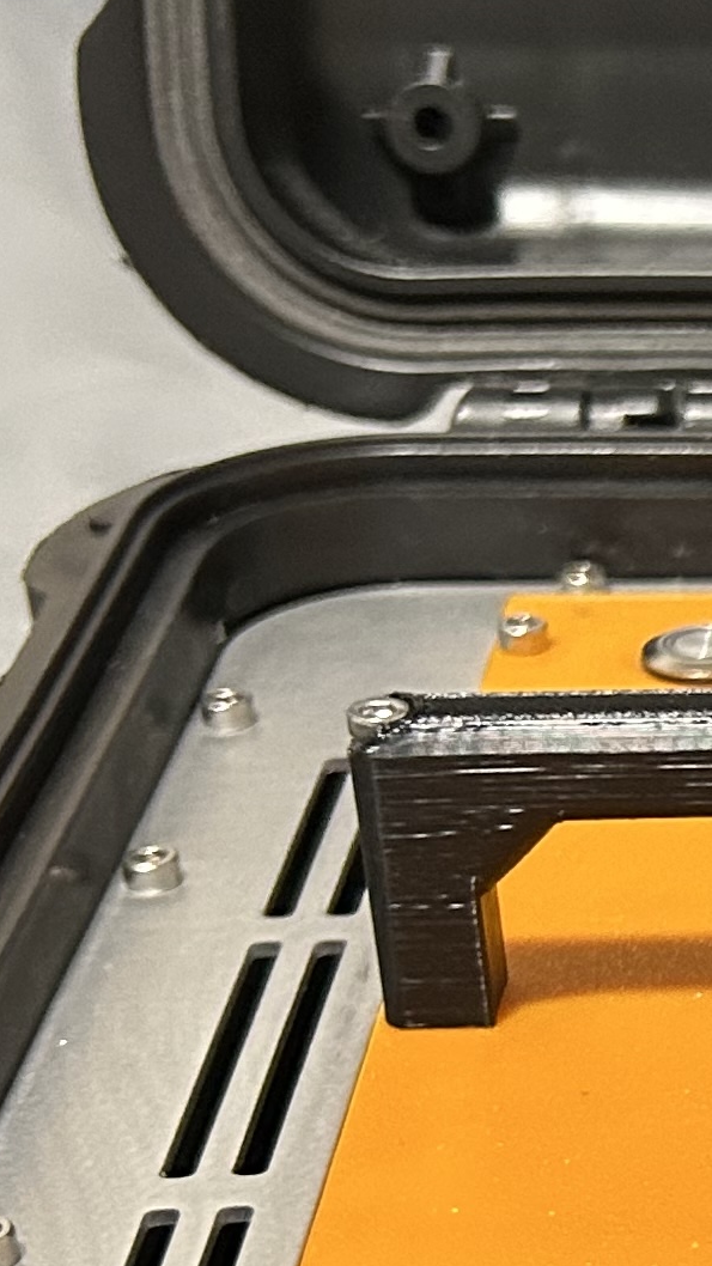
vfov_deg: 19.6
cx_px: 1777
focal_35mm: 108
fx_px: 3625
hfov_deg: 9.7
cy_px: 1033
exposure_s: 1/40
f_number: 1.5
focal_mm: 5.7
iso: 400
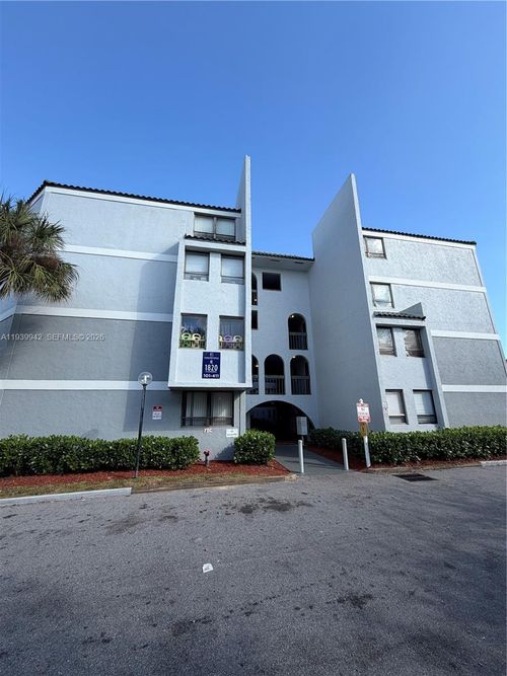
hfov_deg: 85.7
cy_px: 338
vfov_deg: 102.1
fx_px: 273
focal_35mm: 14
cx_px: 254
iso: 40
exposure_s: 1/726
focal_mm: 2.22
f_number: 2.2
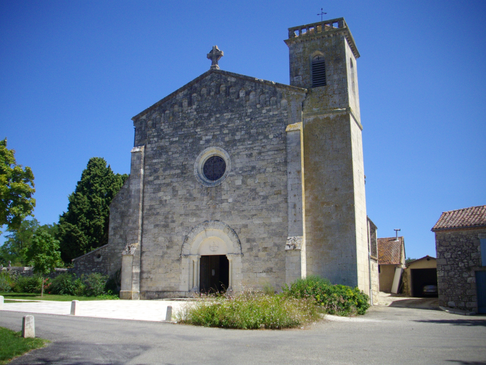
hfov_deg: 50.1
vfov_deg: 38.7
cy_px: 182
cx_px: 243
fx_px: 519
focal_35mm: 37
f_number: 5.6
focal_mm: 6.2
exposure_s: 1/400
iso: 100
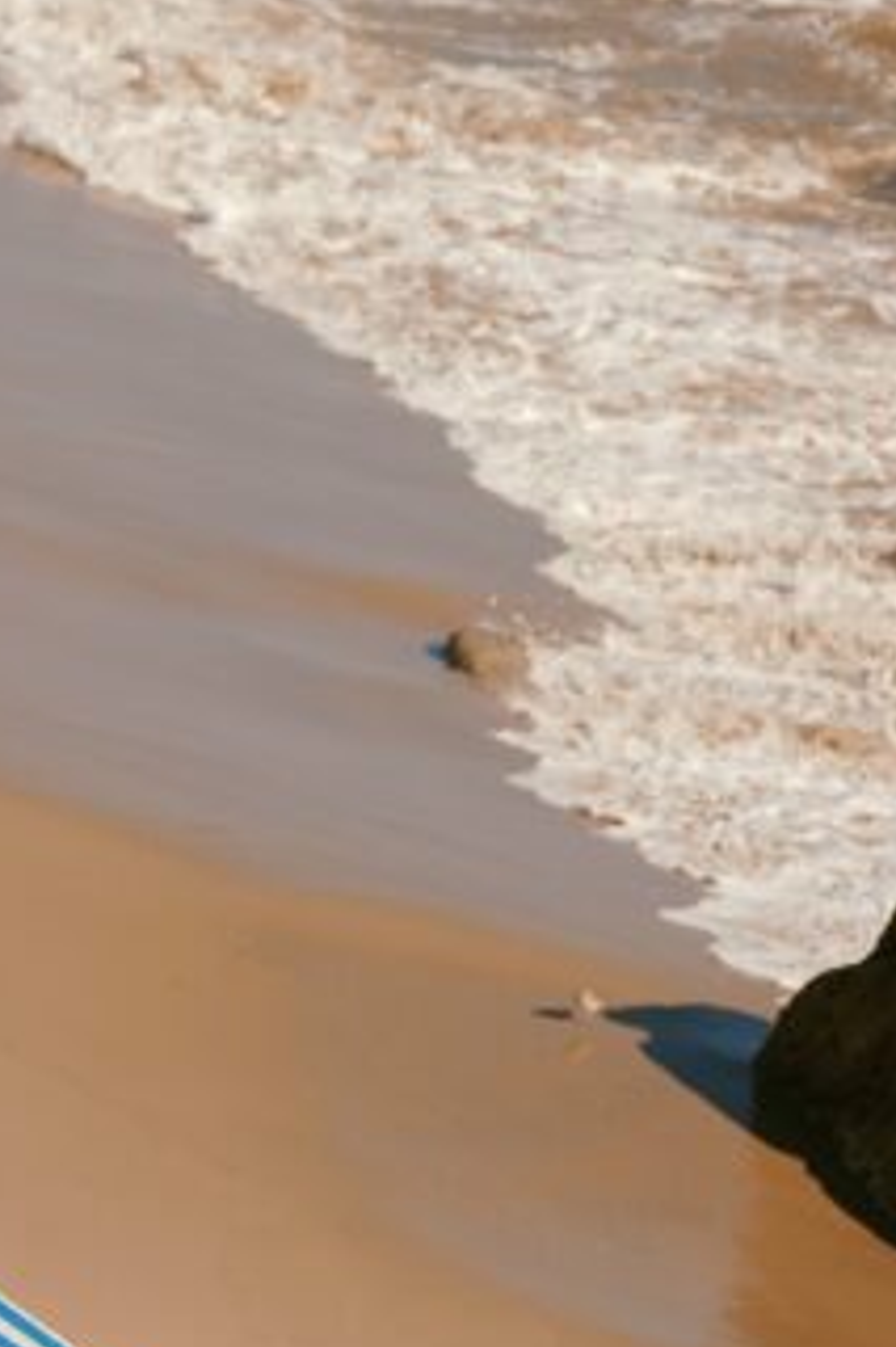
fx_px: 8894
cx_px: 133
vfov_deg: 8.7
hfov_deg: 5.8
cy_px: 753
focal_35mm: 238
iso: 100
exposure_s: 1/800
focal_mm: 81
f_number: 4.7
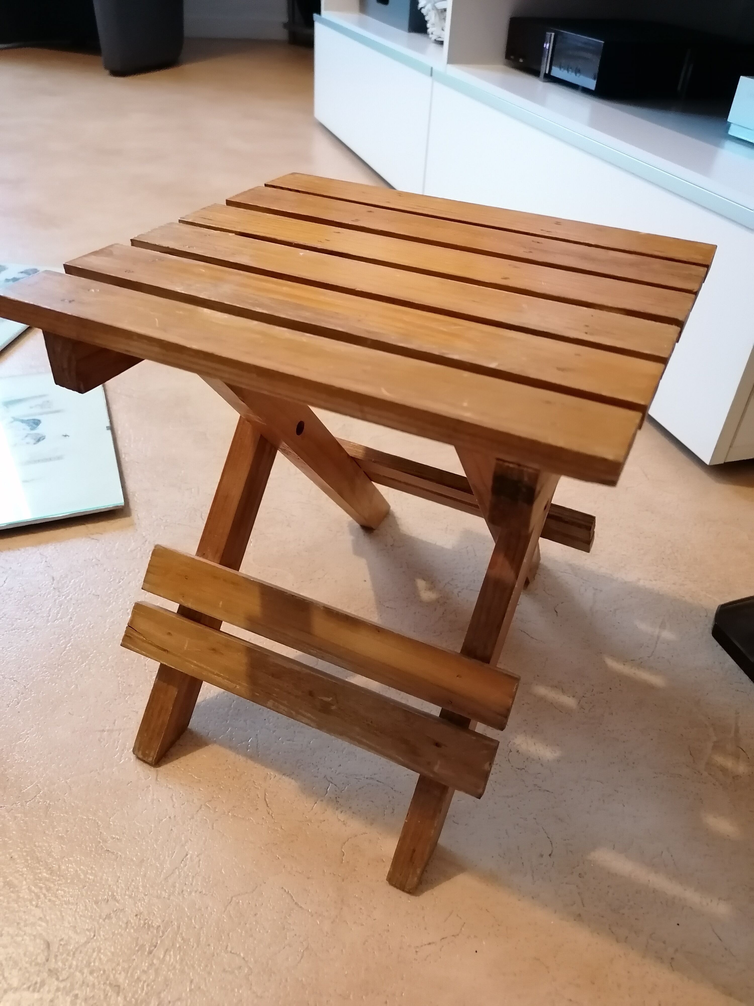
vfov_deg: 65.3
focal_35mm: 27
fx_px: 784
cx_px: 377
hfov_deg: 51.4
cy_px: 503
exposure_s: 1/20
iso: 640
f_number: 1.8
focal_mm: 4.75
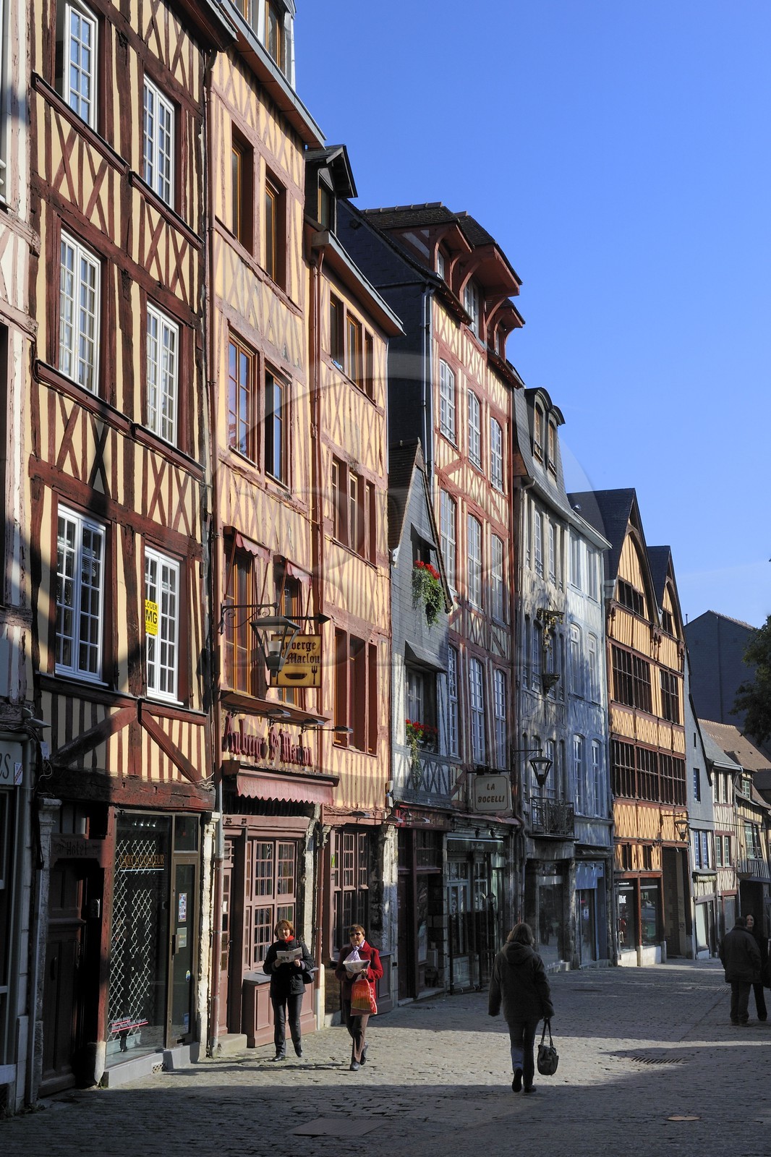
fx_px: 1543
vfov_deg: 41.1
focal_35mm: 48
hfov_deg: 28.1
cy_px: 578
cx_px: 386
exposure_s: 1/160
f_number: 20
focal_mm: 48
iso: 400
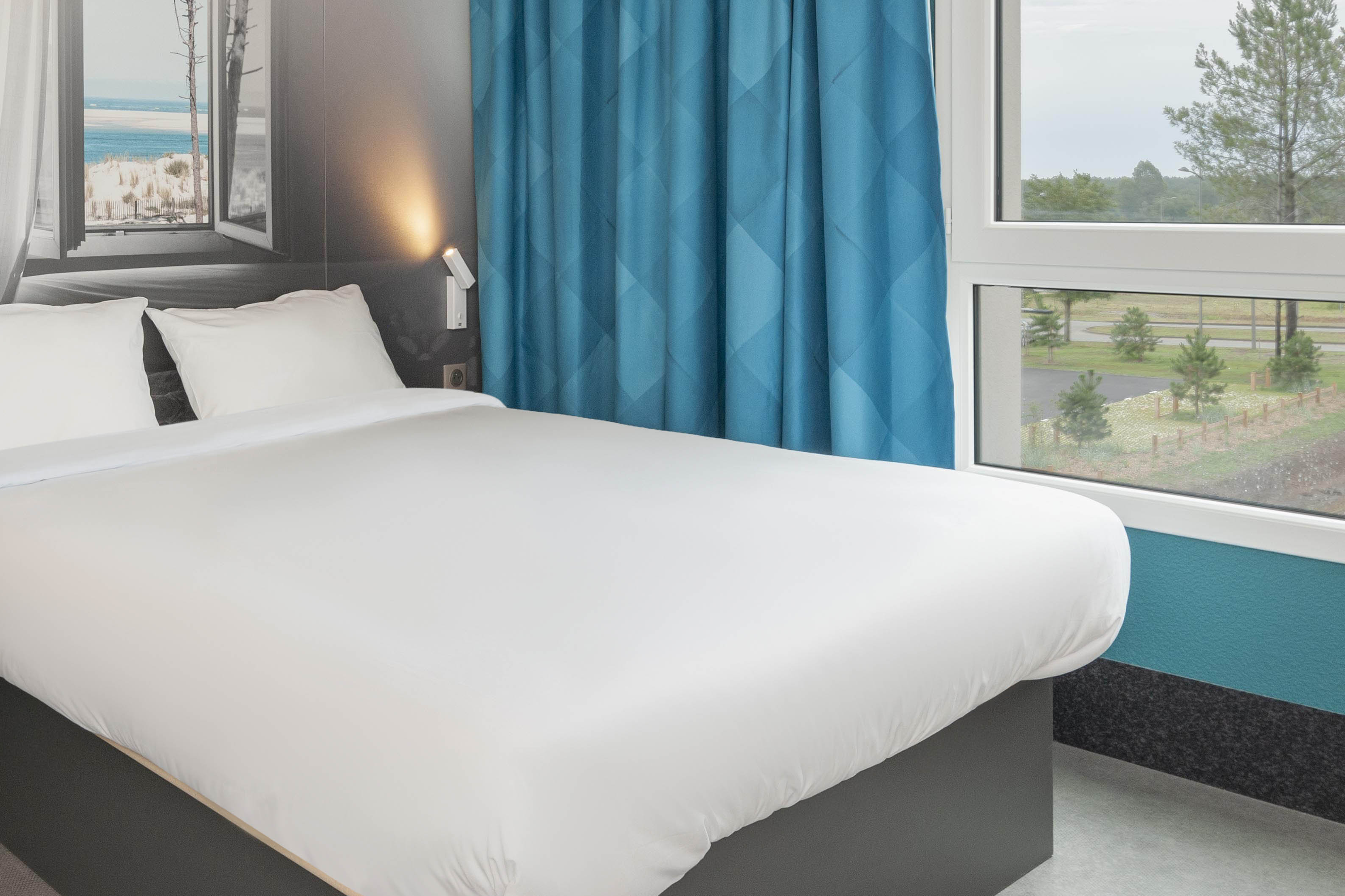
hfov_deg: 51.8
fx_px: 1345
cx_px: 411
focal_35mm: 36
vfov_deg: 36.3
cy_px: 270
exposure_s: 1/10
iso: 200
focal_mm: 19
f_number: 7.1
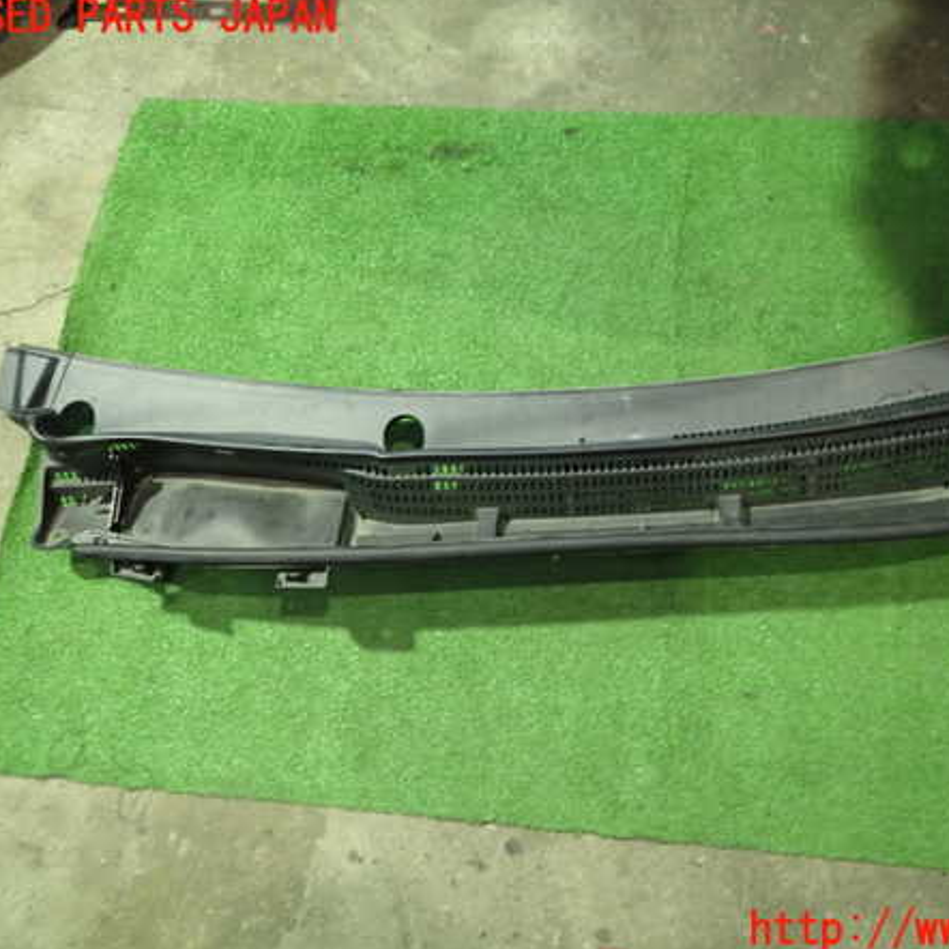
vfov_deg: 54.0
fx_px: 930
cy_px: 474
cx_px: 590
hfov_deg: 53.5
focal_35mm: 30
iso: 500
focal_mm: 4.5
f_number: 2
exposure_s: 1/30
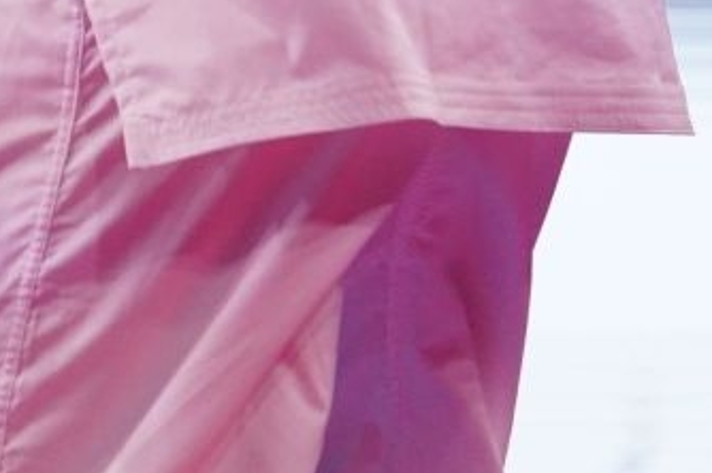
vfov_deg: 1.3
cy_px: -767
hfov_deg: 1.9
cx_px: -446
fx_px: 21319
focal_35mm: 1079
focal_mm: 200
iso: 2500
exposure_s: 1/1000
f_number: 2.8
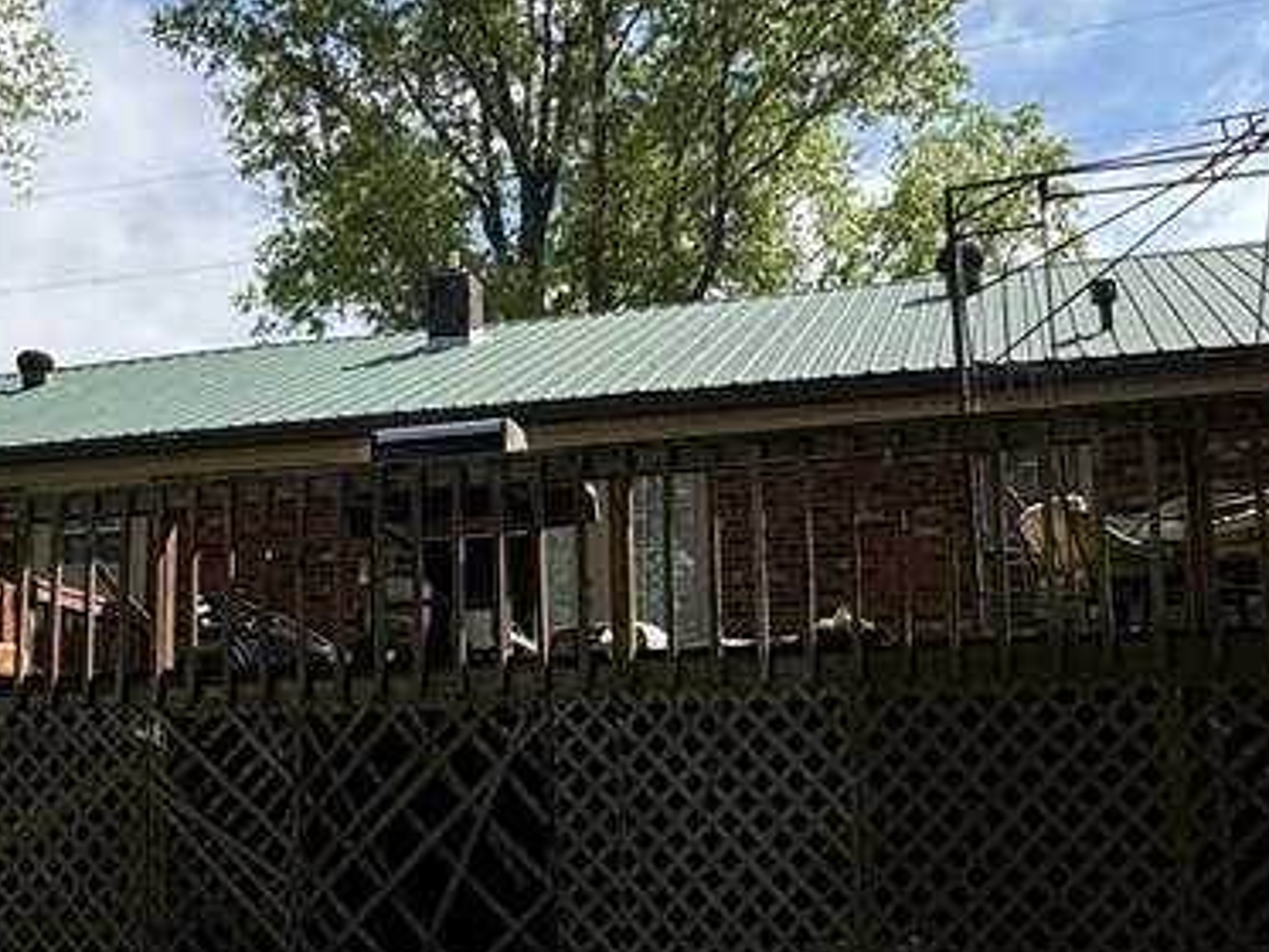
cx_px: 391
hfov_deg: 39.0
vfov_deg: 30.2
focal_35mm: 48
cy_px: 592
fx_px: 1760
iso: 40
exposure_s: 1/944
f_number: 2.2
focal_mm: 2.22
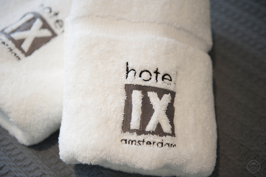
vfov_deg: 24.6
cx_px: 133
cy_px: 88
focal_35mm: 55
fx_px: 406
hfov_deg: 36.3
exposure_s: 1/100
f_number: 2.8
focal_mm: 55
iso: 400
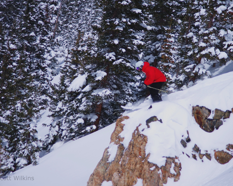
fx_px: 1407
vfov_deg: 7.6
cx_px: 127
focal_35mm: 204
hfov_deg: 9.5
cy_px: 93
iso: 100
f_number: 4.5
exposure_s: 1/2500
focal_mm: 120
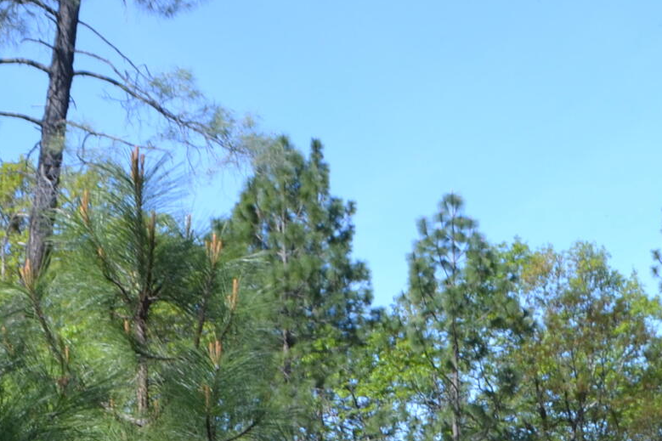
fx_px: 1912
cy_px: 711
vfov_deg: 12.4
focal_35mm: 104
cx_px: 430
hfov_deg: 19.6
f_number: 6.3
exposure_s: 1/160
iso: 100
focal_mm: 18
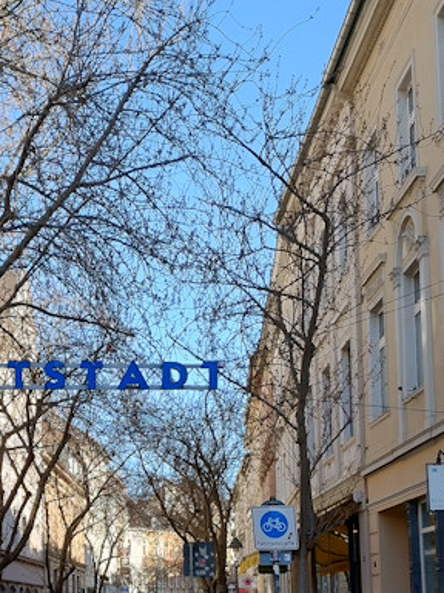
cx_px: 88
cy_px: 393
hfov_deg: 27.4
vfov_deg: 36.5
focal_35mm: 52
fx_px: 891
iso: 100
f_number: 1.7
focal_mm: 4.71
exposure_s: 1/241
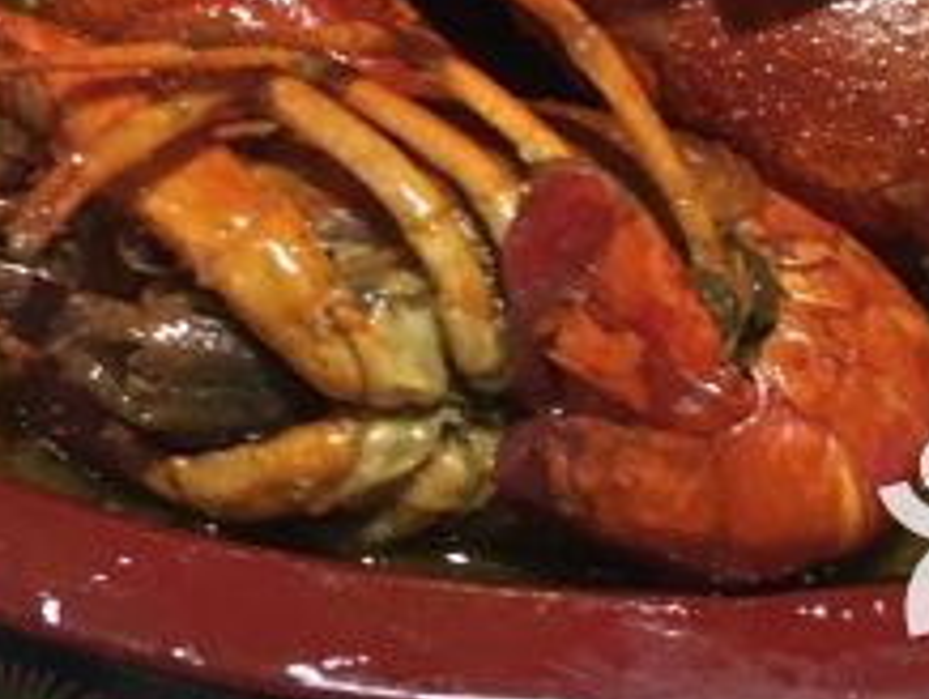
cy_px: -364
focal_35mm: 93
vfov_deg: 14.8
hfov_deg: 21.1
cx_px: 456
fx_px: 2499
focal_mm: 4.15
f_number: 2.2
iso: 400
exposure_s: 1/17
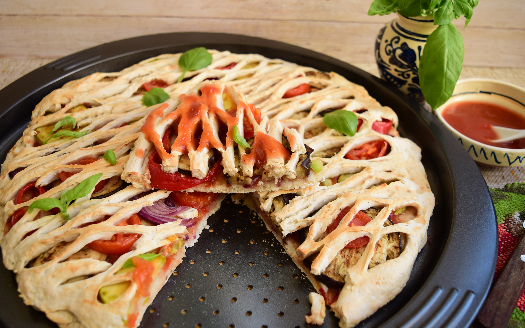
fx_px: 529
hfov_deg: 52.8
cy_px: 175
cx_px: 263
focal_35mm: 37
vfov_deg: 34.4
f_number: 4
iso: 100
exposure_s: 1/20
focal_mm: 24
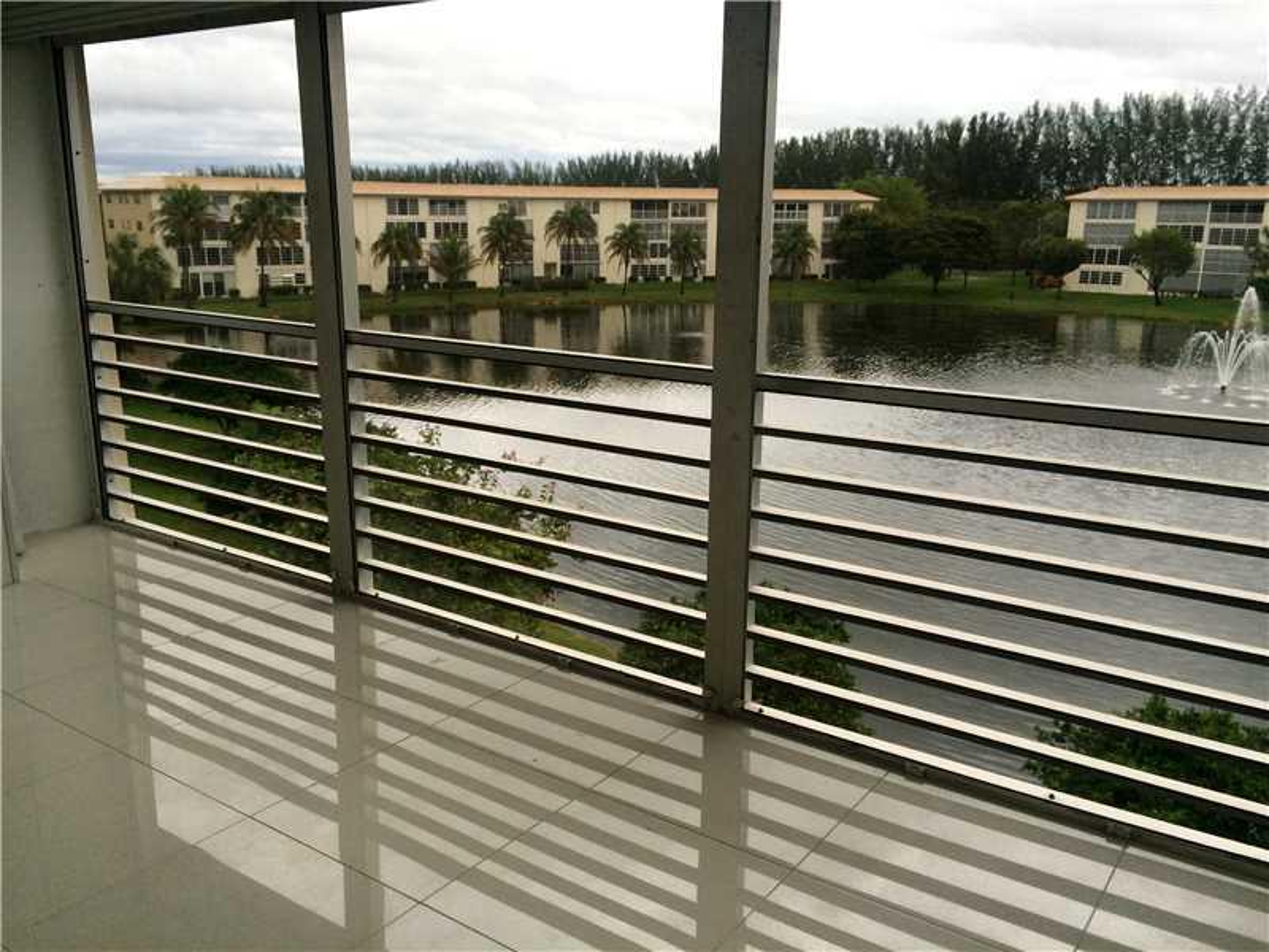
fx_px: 1063
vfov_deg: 48.2
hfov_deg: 61.7
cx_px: 634
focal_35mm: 29
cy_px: 476
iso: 50
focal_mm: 4.15
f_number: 2.2
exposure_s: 1/120
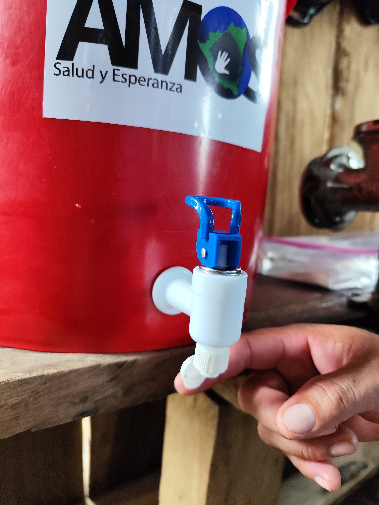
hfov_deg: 58.9
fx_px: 336
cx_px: 190
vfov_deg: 73.9
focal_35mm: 23
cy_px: 252
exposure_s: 1/100
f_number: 1.65
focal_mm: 6.19
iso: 320
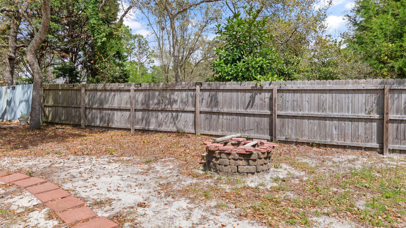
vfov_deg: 49.5
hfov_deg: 78.7
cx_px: 203
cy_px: 115
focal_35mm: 23
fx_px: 248
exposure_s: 1/160
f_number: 6.3
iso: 100
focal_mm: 14
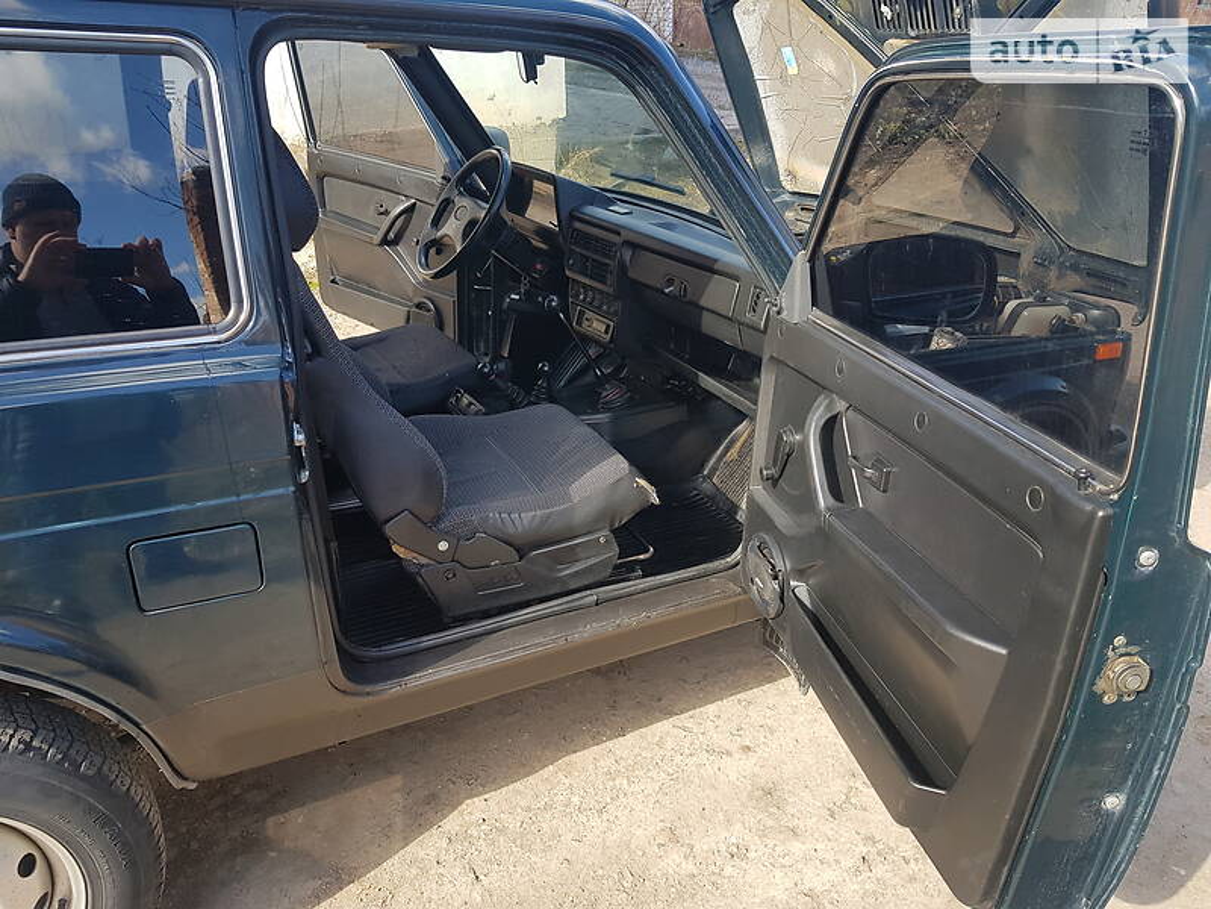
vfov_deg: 53.1
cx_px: 606
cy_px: 454
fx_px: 910
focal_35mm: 26
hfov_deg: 67.3
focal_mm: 4.3
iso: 40
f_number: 1.7
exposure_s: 1/351
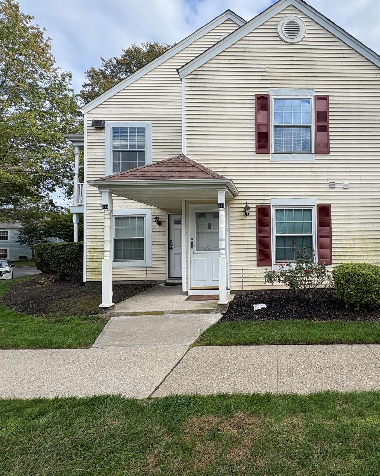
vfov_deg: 83.3
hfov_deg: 67.4
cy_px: 233
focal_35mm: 19
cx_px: 274
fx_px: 267
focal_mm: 2.22
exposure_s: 1/625
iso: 40
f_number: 2.2
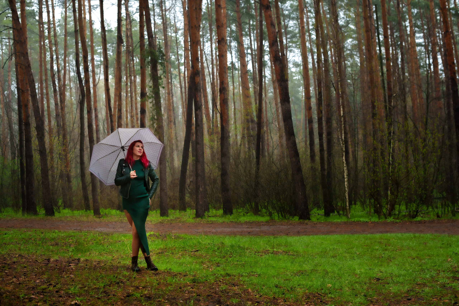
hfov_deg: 39.4
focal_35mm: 50
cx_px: 230
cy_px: 153
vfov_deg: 26.8
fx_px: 641
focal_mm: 50.3
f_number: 5
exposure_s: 1/30
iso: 800
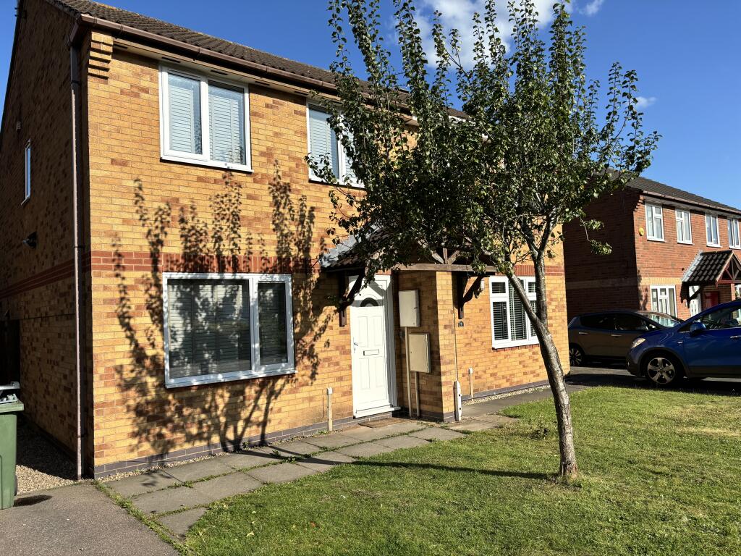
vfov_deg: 53.1
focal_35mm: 26
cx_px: 370
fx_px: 557
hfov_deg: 67.3
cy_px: 278
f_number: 1.6
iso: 50
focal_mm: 5.96
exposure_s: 1/3021
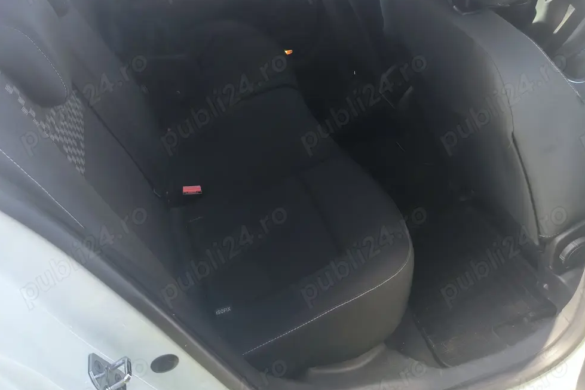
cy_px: 134
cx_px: 293
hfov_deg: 55.8
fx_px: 553
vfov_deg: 38.5
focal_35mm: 34
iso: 63
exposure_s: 1/100
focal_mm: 5.24
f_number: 1.7
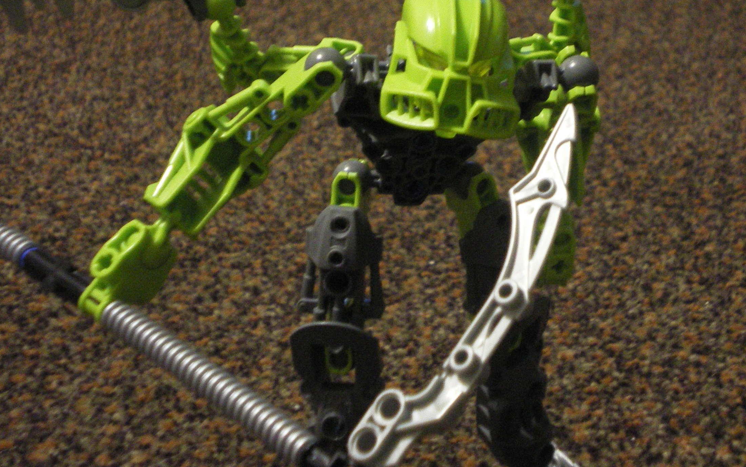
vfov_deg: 14.1
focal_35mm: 92
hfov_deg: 22.5
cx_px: 499
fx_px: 1871
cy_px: 94
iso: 400
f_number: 4.2
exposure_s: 1/4
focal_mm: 10.3
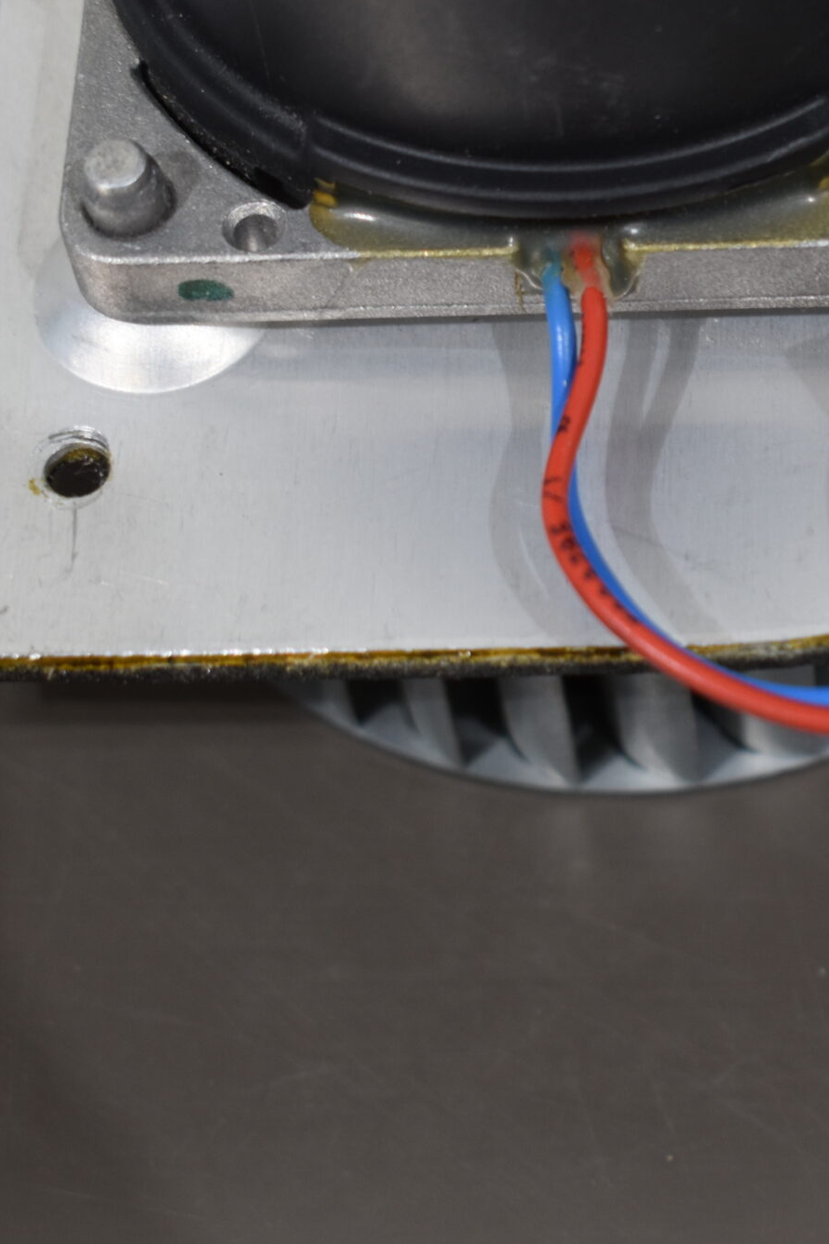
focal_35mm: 115
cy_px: 494
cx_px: 937
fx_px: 3974
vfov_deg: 17.8
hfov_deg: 11.7
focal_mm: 40
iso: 400
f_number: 6.3
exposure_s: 1/60
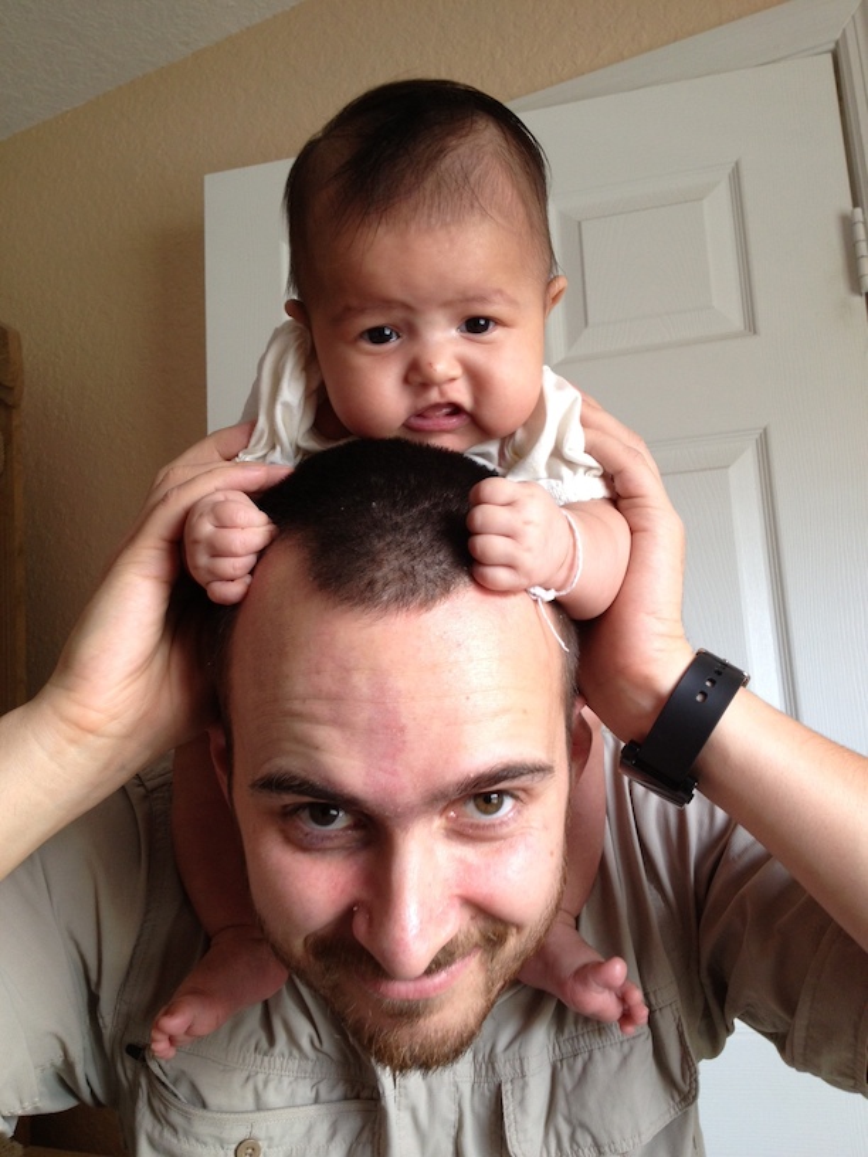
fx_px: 1170
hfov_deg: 40.7
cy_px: 578
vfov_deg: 52.6
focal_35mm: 35
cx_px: 434
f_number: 2.4
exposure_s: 1/20
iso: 64
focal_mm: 4.28
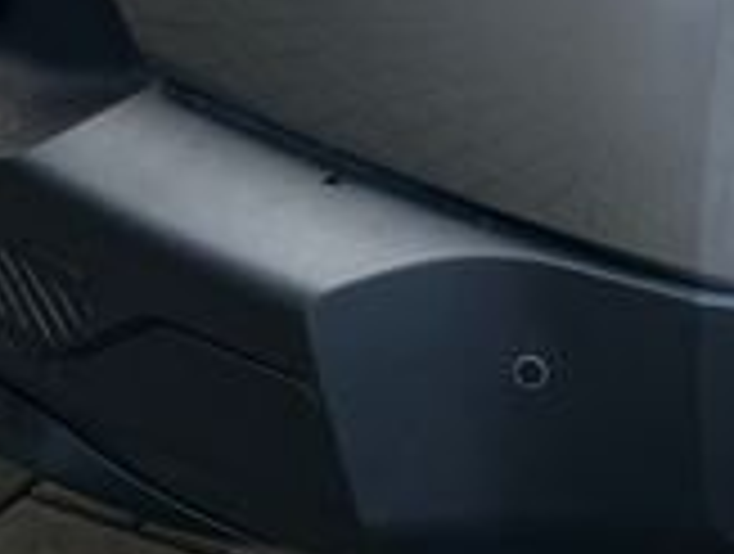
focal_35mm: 163
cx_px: 1076
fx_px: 3464
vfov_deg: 8.8
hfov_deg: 11.6
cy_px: -374
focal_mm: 5.1
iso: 40
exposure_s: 1/275
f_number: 1.6
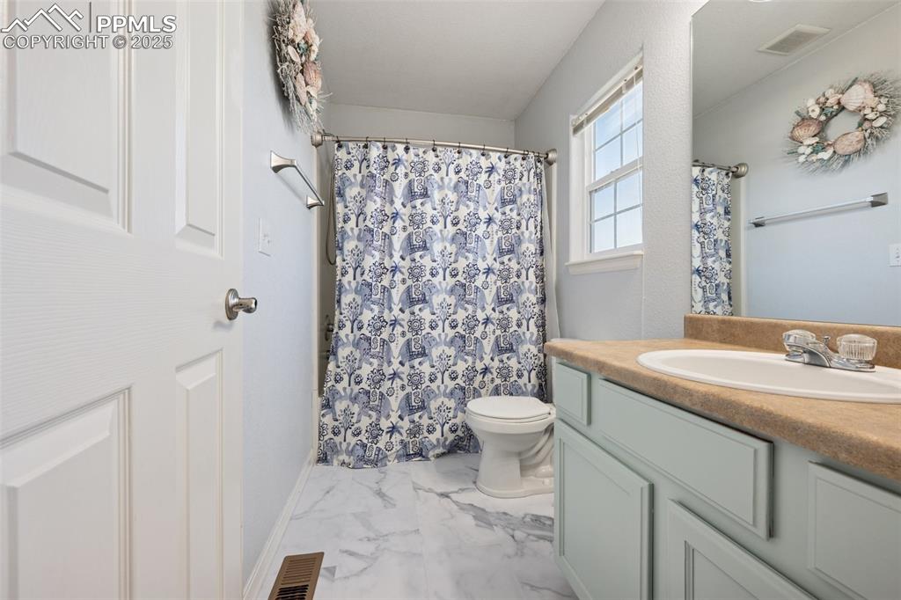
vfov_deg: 81.2
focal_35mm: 14
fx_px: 350
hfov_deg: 104.3
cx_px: 450
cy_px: 300
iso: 100
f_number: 11
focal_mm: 14
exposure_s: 1/2
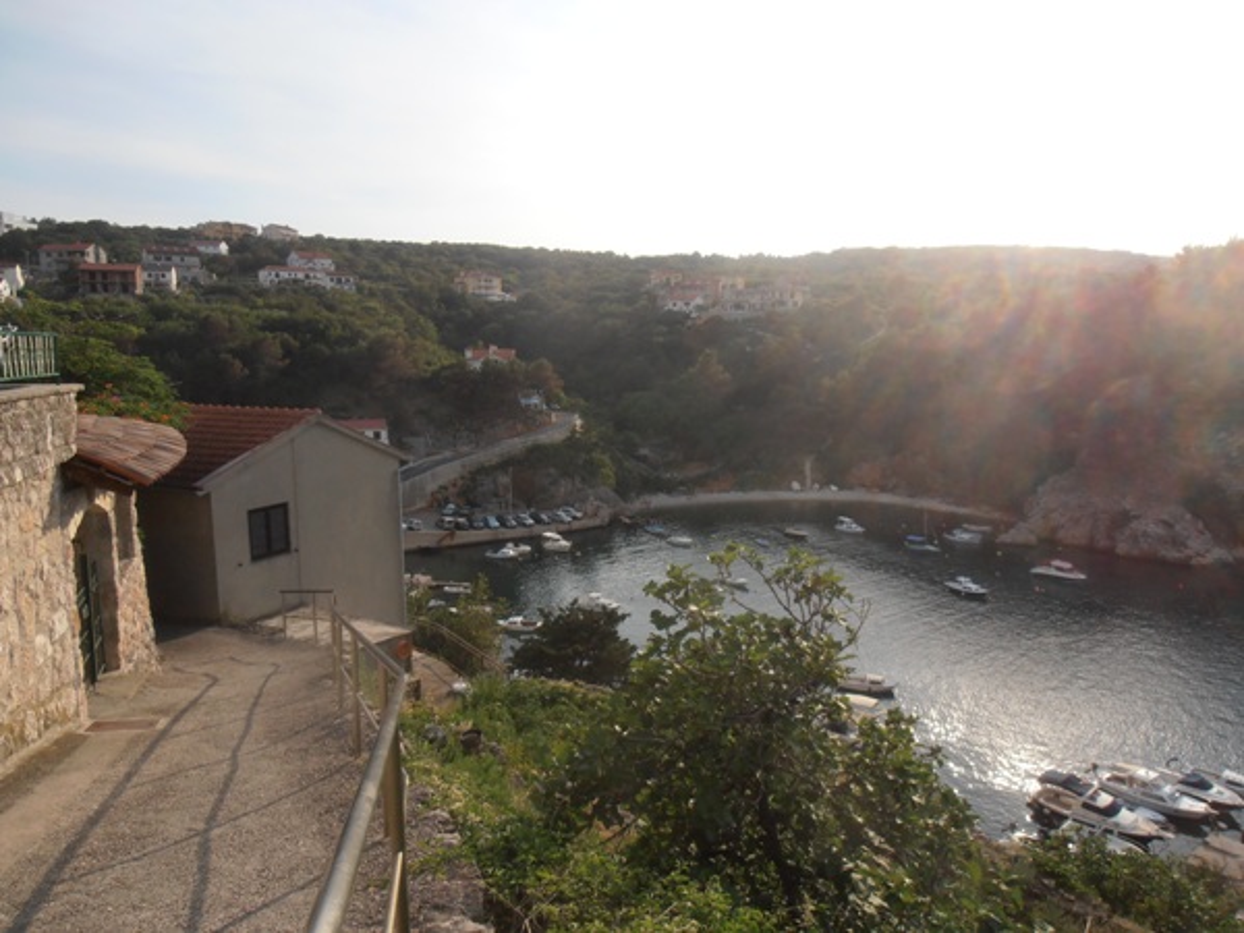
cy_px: 466
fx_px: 862
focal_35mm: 24
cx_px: 622
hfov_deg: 71.6
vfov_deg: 56.8
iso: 80
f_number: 3
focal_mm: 4.2
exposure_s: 1/1250
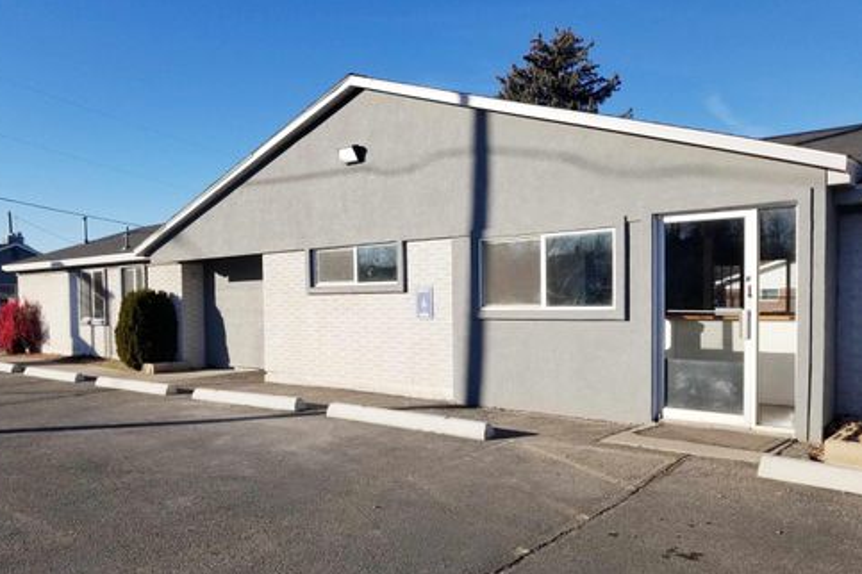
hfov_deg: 65.5
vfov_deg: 46.3
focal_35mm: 28
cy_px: 327
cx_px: 419
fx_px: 670
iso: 50
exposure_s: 1/2744
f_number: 1.7
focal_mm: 4.3
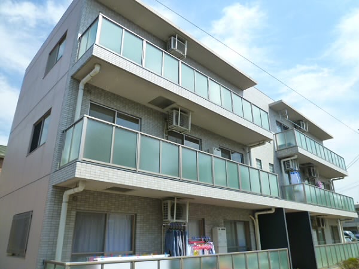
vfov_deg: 54.9
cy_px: 134
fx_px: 259
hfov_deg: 69.4
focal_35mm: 25
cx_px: 180
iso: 125
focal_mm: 4.5
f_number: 4
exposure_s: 1/500
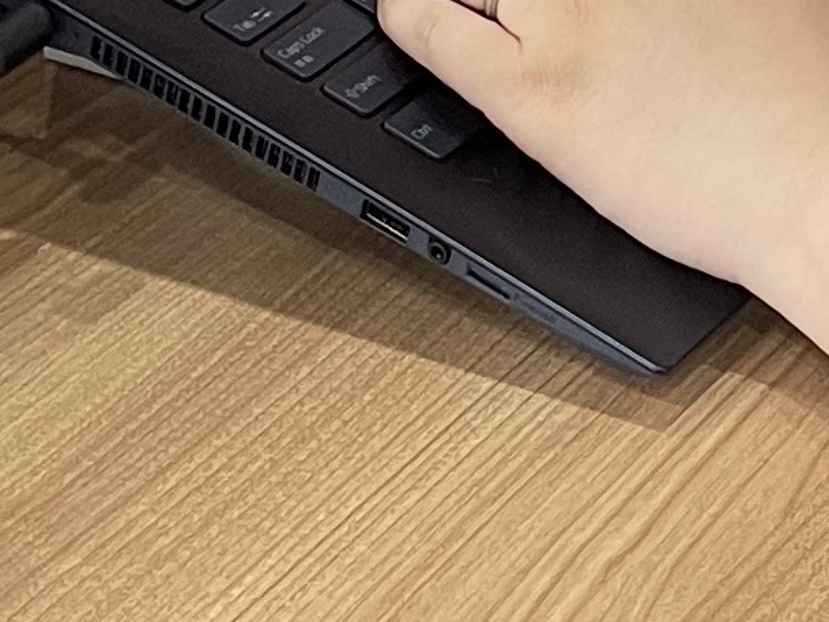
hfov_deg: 11.4
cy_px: -400
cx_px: 830
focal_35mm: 172
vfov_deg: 8.4
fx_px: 4120
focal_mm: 4.2
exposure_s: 1/67
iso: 125
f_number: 1.6
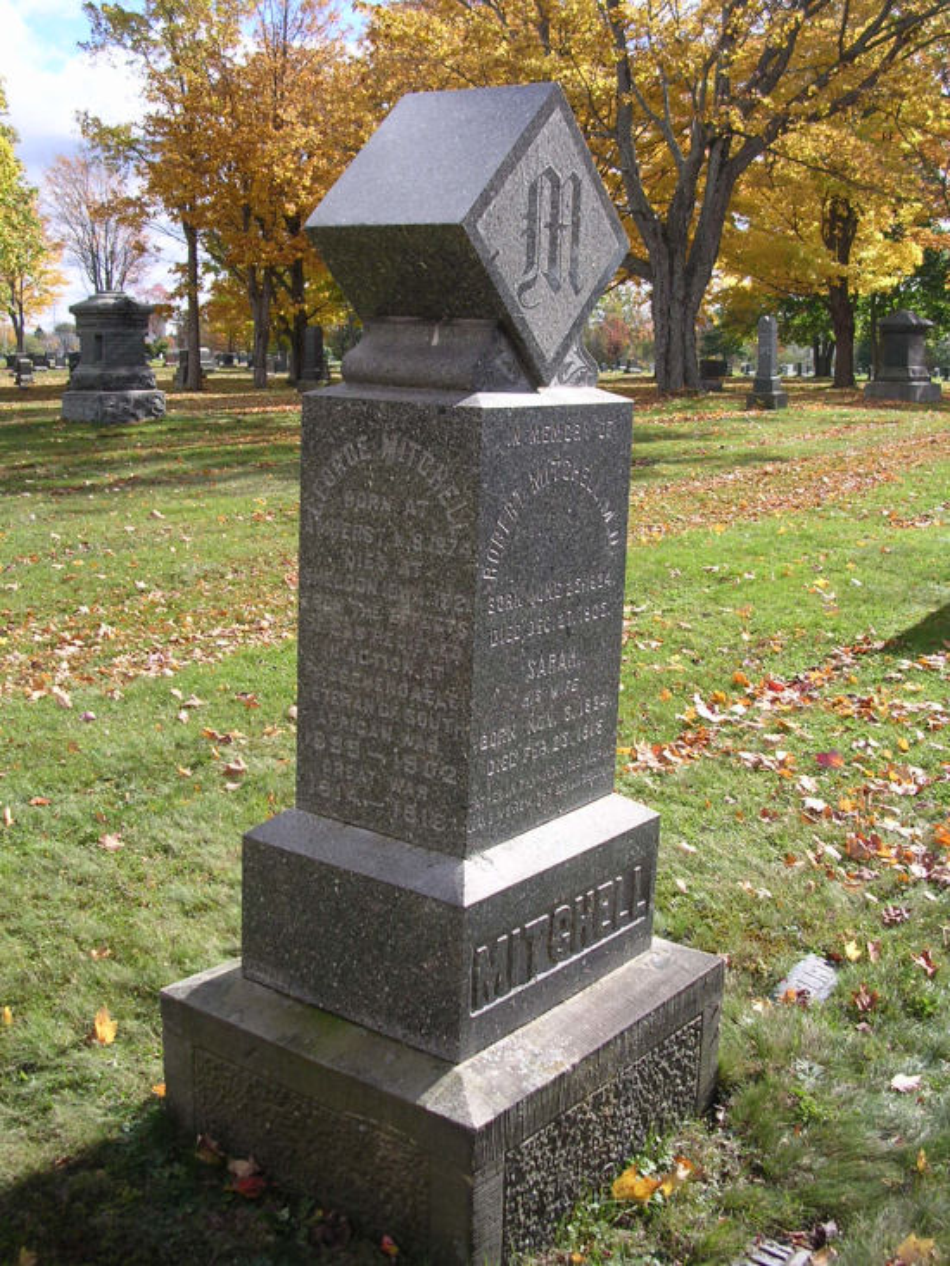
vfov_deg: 49.0
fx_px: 1390
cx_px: 475
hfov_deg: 37.7
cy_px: 633
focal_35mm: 38
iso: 100
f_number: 2.8
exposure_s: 1/476
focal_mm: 5.8
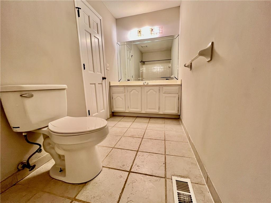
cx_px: 136
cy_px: 102
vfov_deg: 89.9
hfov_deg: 106.2
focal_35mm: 13
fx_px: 102
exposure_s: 1/60
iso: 250
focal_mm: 1.57
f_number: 1.8
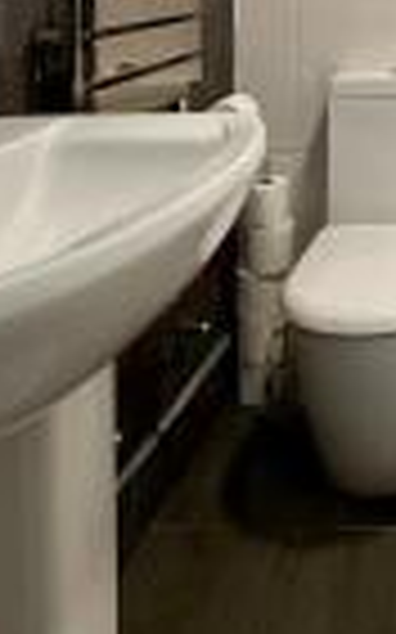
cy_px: -52
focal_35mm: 46
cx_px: 500
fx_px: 795
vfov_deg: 37.1
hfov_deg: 24.7
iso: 250
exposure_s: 1/100
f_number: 2.2
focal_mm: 2.22
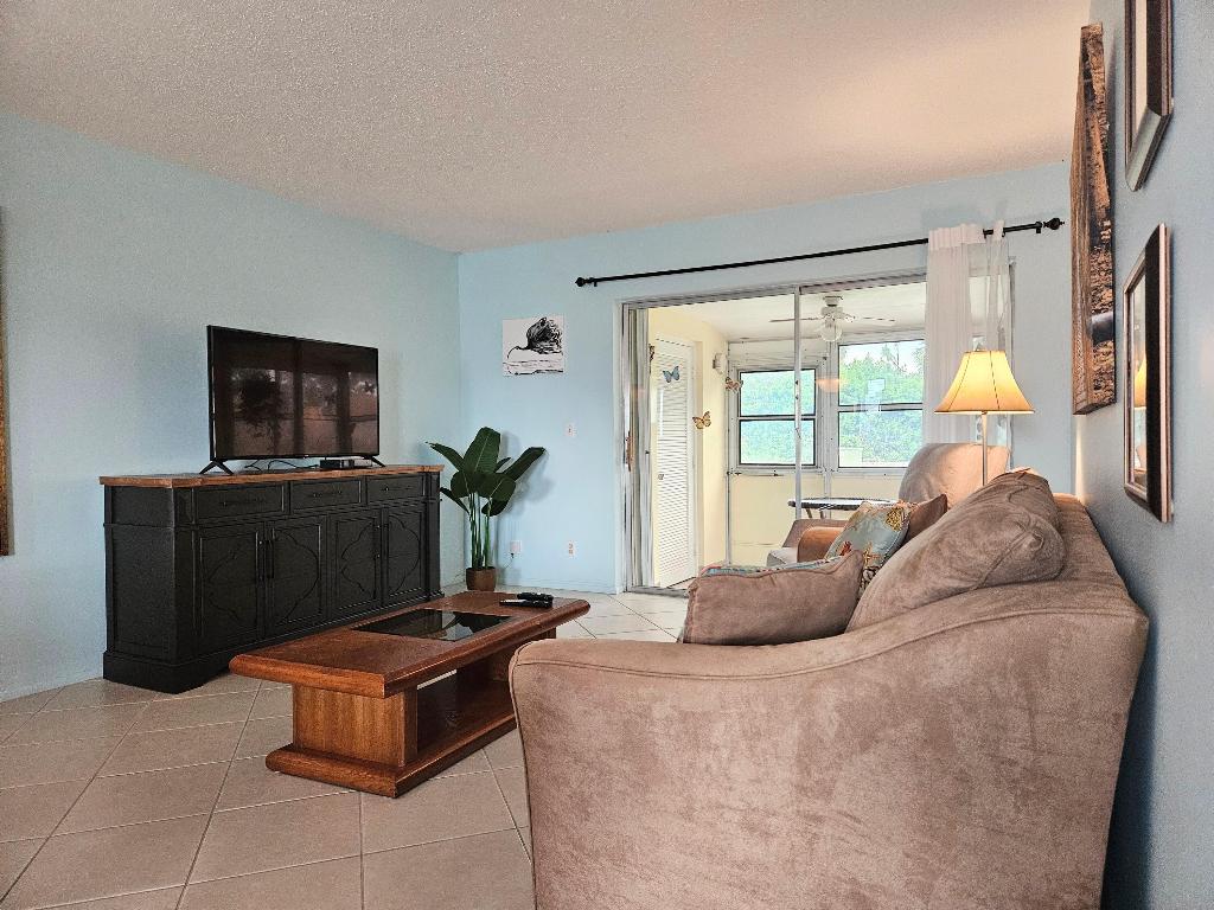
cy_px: 455
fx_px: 807
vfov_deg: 58.9
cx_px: 607
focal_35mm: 23
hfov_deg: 73.9
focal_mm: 5.4
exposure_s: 1/120
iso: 500
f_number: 1.8
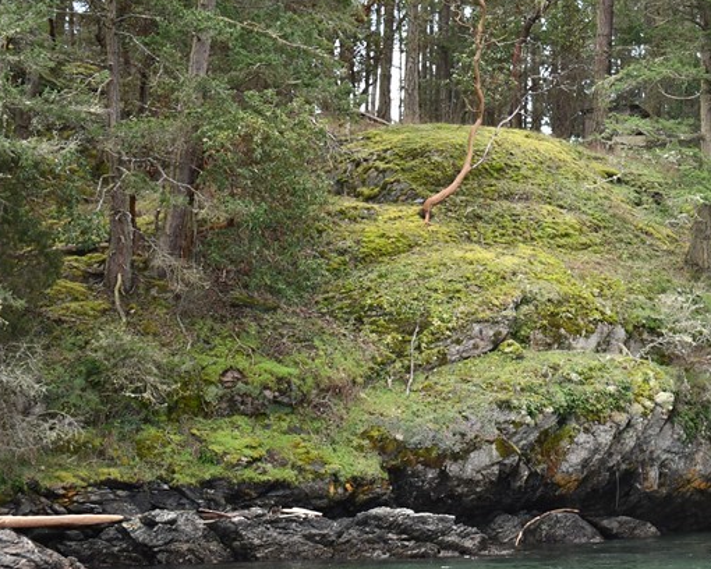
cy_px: 148
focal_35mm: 90
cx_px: 693
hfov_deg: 20.6
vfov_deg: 17.0
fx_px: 1894
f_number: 4.2
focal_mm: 30
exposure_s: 1/250
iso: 640
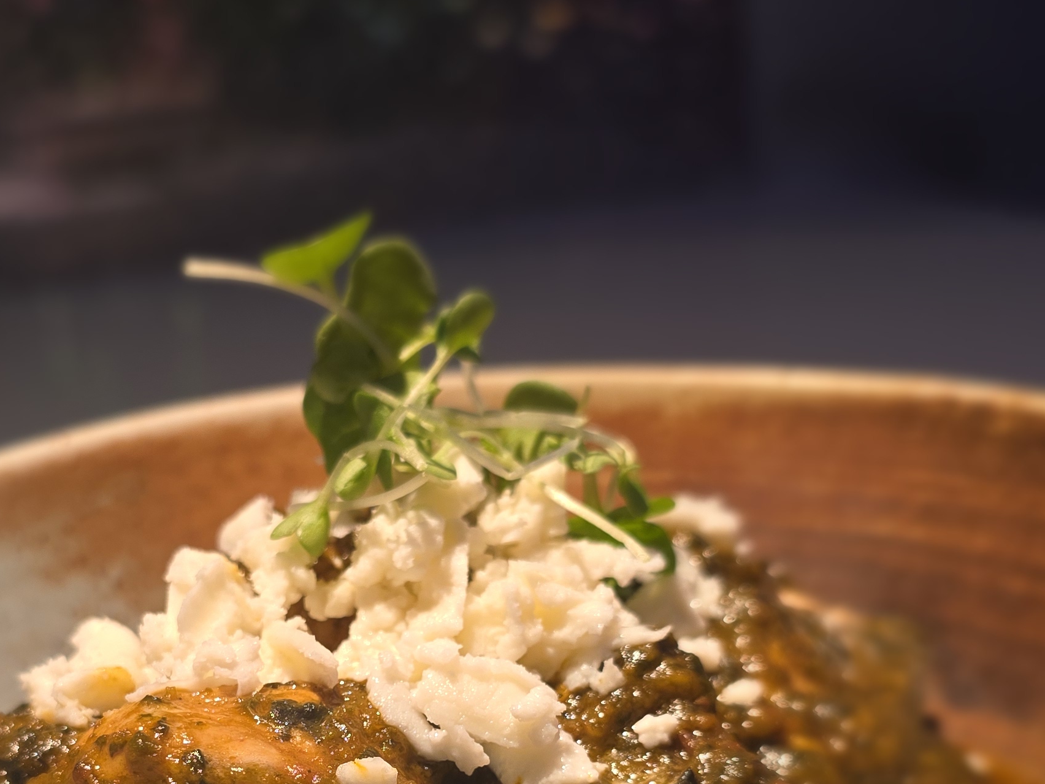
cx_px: 359
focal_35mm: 54
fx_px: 1630
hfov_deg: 35.2
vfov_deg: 26.1
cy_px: 713
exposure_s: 1/60
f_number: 1.7
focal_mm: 6.25
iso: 100
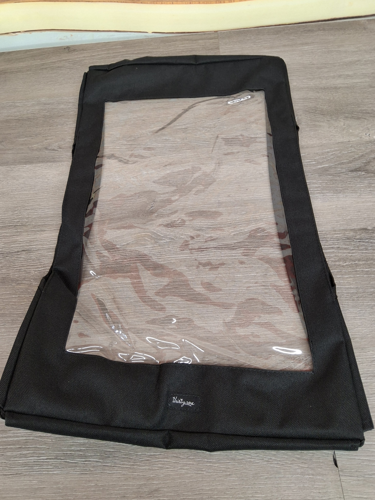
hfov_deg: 54.9
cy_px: 250
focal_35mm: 25
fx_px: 361
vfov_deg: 69.4
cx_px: 188
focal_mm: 3.08
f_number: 2
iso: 250
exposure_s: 1/40
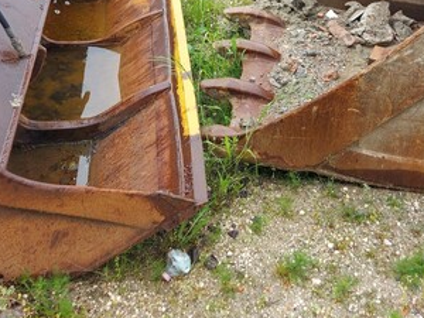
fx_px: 588
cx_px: 233
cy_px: 51
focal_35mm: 48
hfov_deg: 39.6
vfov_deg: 29.4
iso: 32
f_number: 1.8
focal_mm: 5.23
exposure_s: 1/160
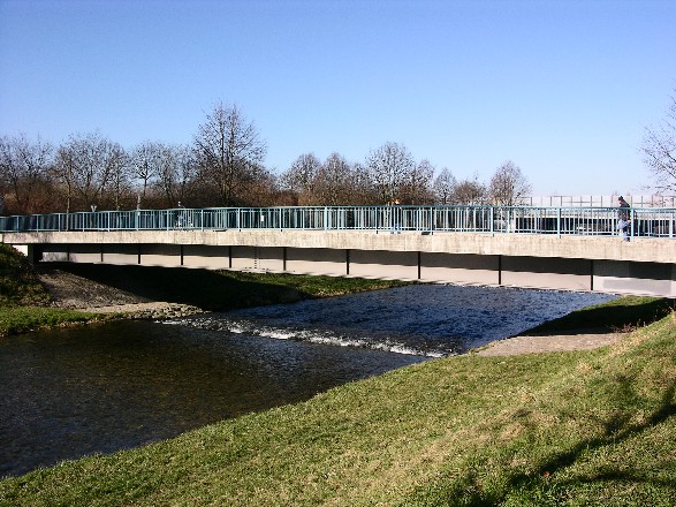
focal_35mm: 35
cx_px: 338
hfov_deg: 52.6
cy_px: 254
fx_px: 683
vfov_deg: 40.7
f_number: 8
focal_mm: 8.9
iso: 50
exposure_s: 1/118
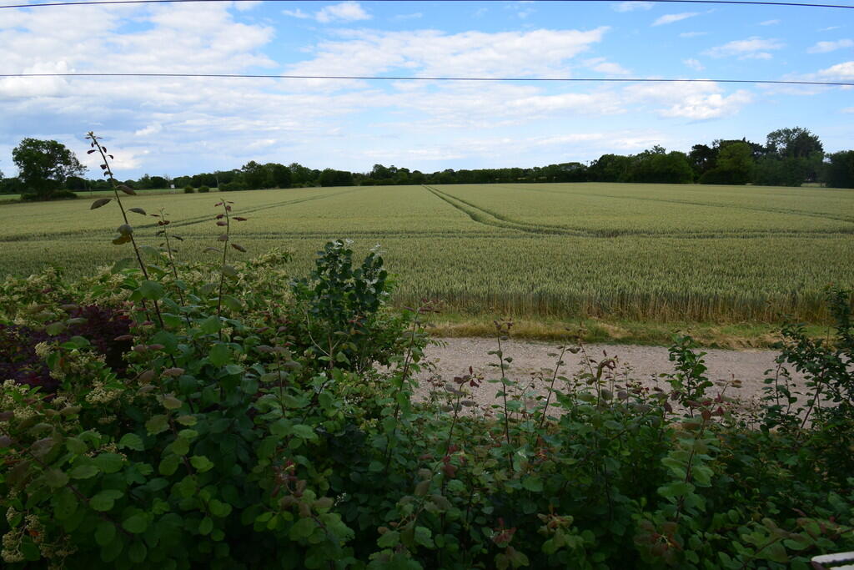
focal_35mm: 17
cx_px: 427
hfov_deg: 92.4
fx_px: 409
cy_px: 285
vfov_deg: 69.7
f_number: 11
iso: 400
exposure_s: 1/400
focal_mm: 11.5
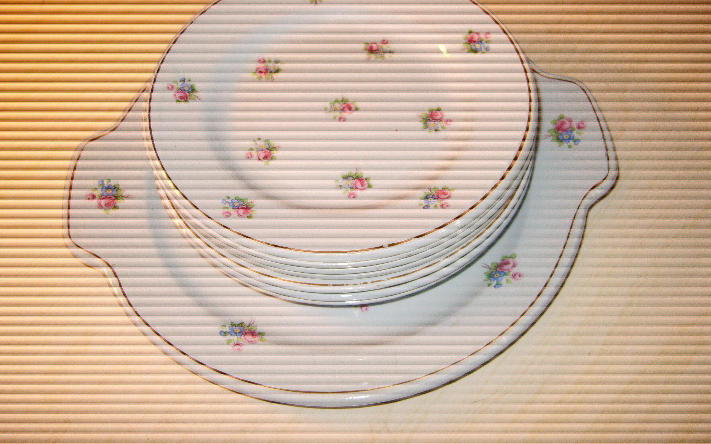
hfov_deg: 51.5
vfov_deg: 33.6
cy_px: 214
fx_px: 736
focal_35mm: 38
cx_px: 353
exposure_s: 1/30
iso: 100
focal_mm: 7.4
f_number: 2.8
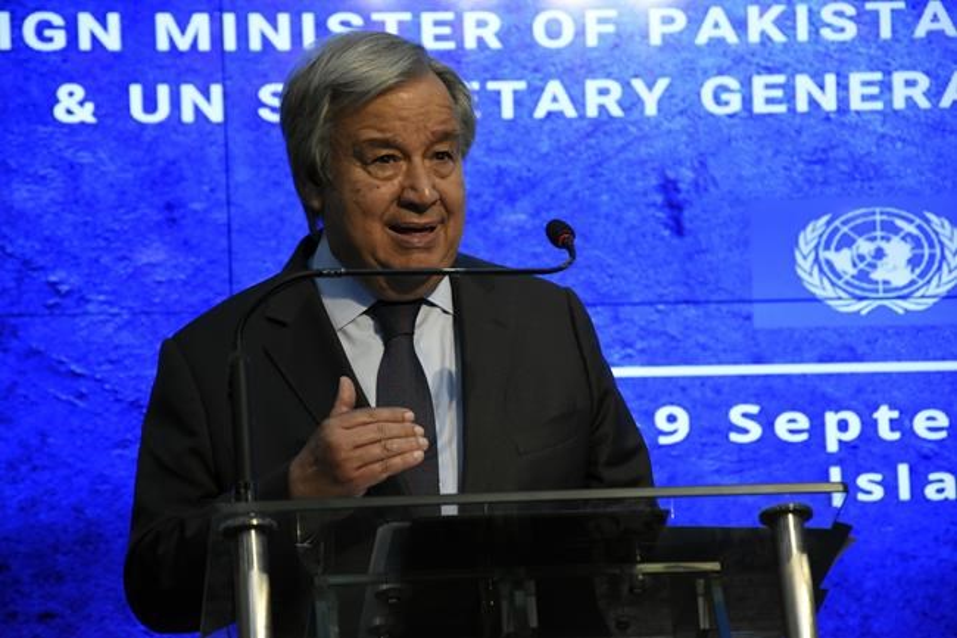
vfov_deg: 8.7
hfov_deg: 13.0
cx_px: 478
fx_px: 4186
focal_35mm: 158
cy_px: 319
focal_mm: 105
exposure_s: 1/500
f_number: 5.6
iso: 2500
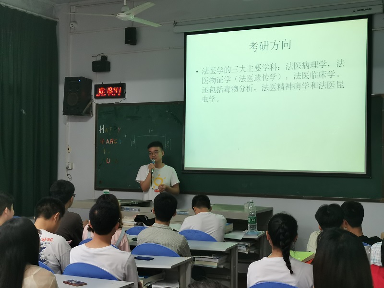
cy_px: 144
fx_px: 610
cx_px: 192
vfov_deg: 26.6
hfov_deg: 34.9
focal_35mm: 55
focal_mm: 5.58
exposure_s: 1/50
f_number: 1.8
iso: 200
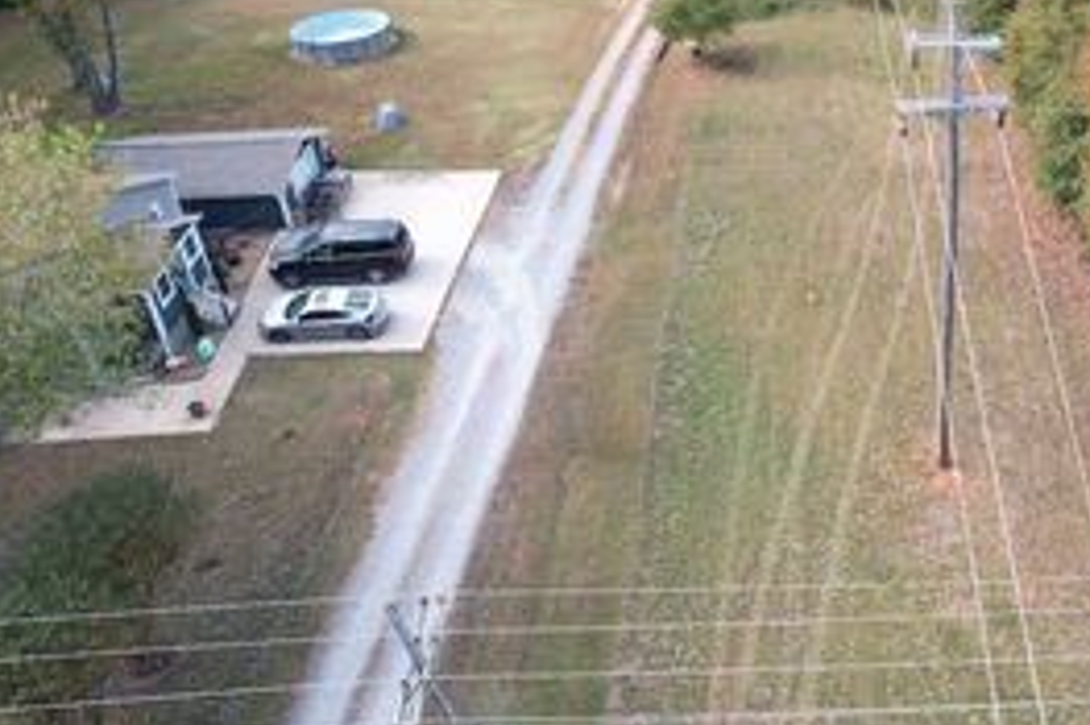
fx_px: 1089
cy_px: 209
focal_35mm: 36
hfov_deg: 50.4
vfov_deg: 36.2
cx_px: 850
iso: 100
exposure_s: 1/320
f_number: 2.8
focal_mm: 8.38
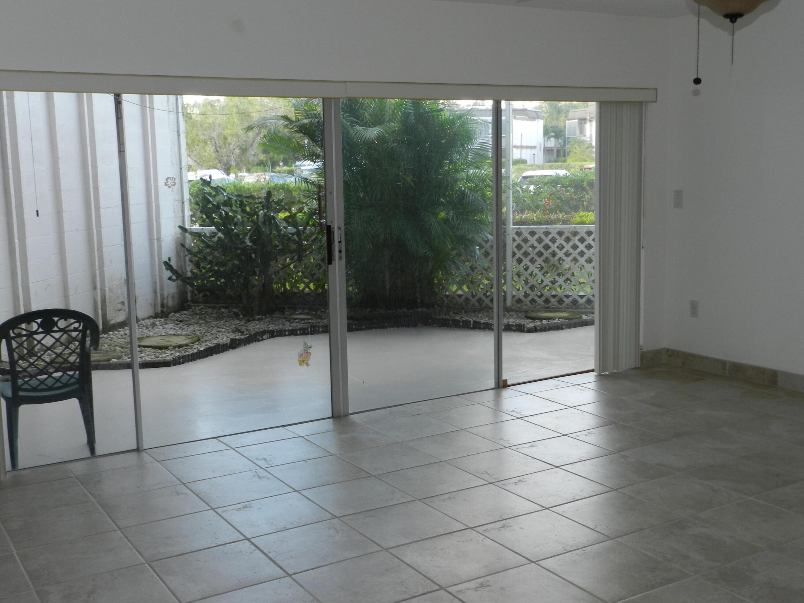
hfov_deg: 49.0
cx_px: 402
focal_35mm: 38
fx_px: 883
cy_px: 302
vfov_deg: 37.7
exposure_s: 1/30
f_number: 4
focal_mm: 6.7
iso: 200
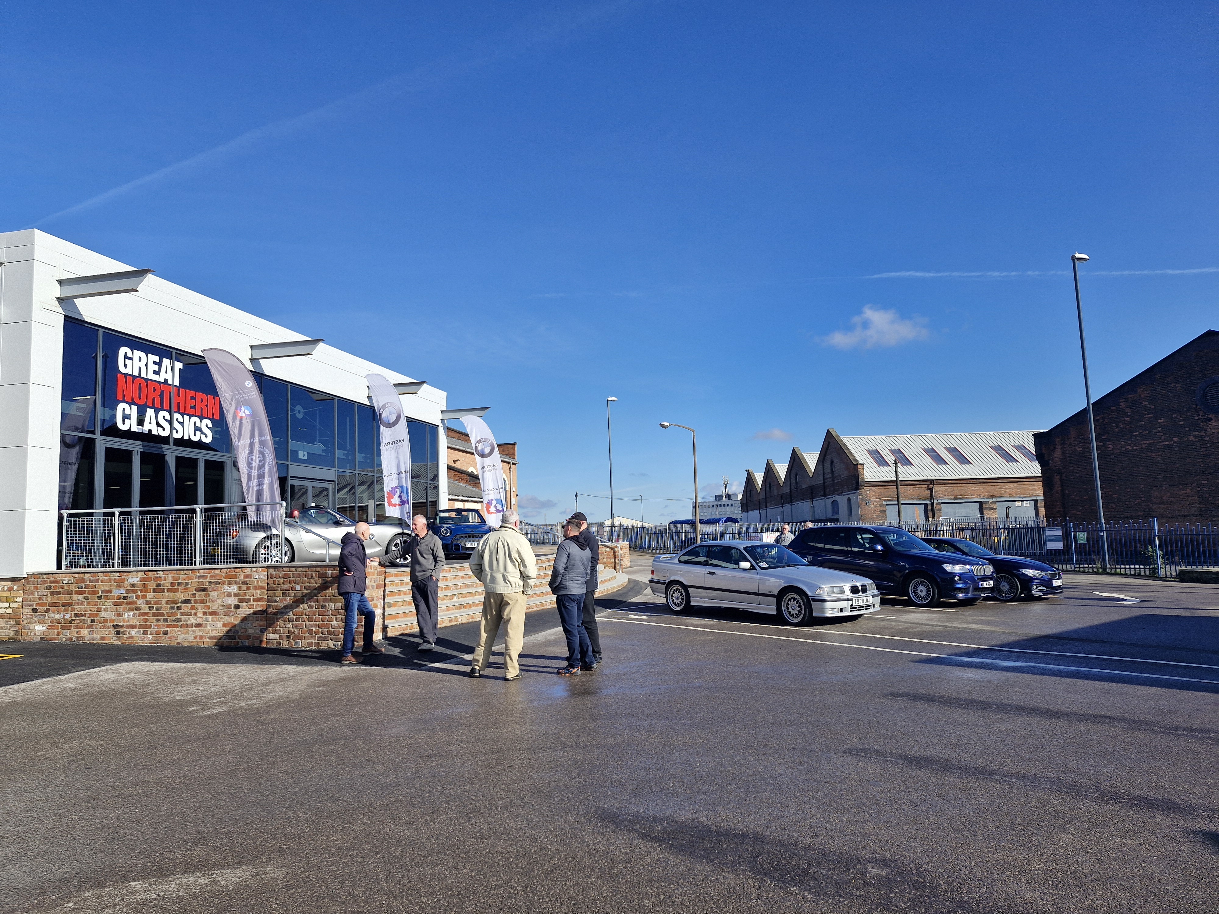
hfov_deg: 73.9
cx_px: 610
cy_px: 457
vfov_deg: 58.9
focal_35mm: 23
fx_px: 810
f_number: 1.8
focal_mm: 5.54
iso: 50
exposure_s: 1/1656
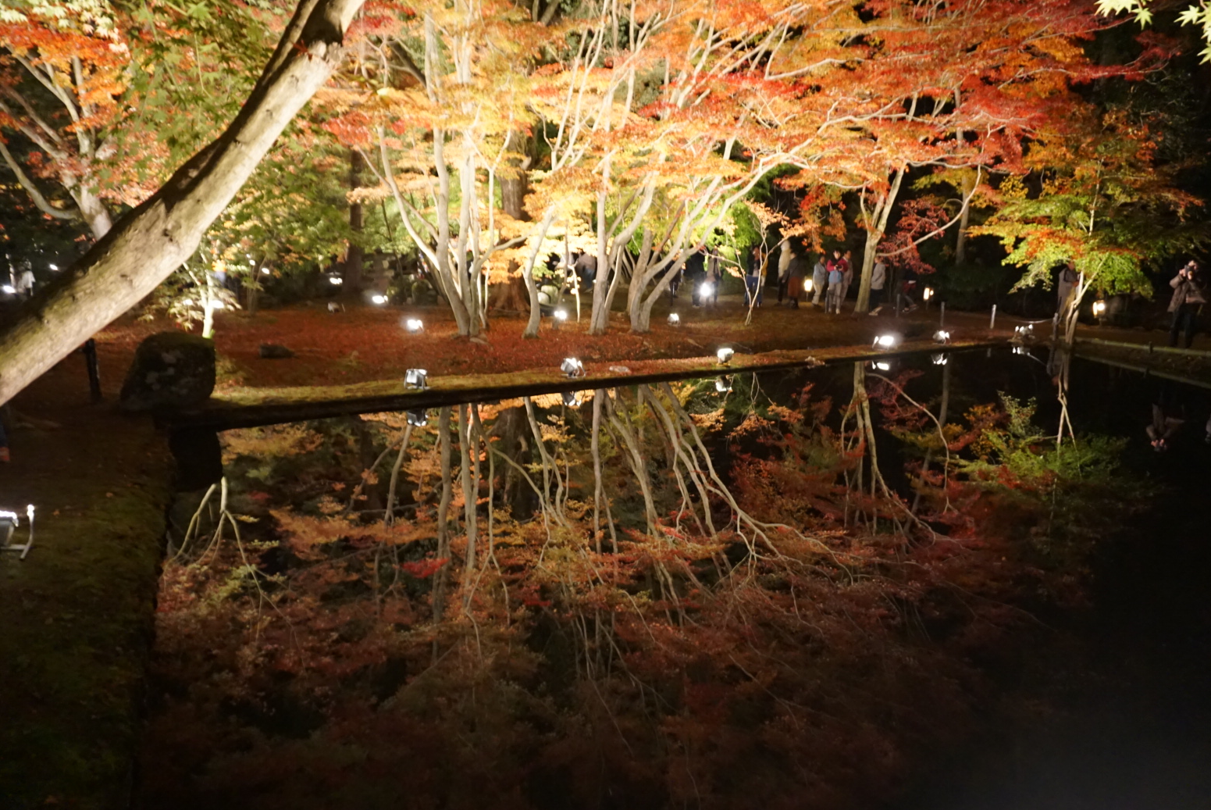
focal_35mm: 25
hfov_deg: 71.4
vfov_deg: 51.4
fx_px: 842
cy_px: 399
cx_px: 623
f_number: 3.5
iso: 3200
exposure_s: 1/10
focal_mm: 16
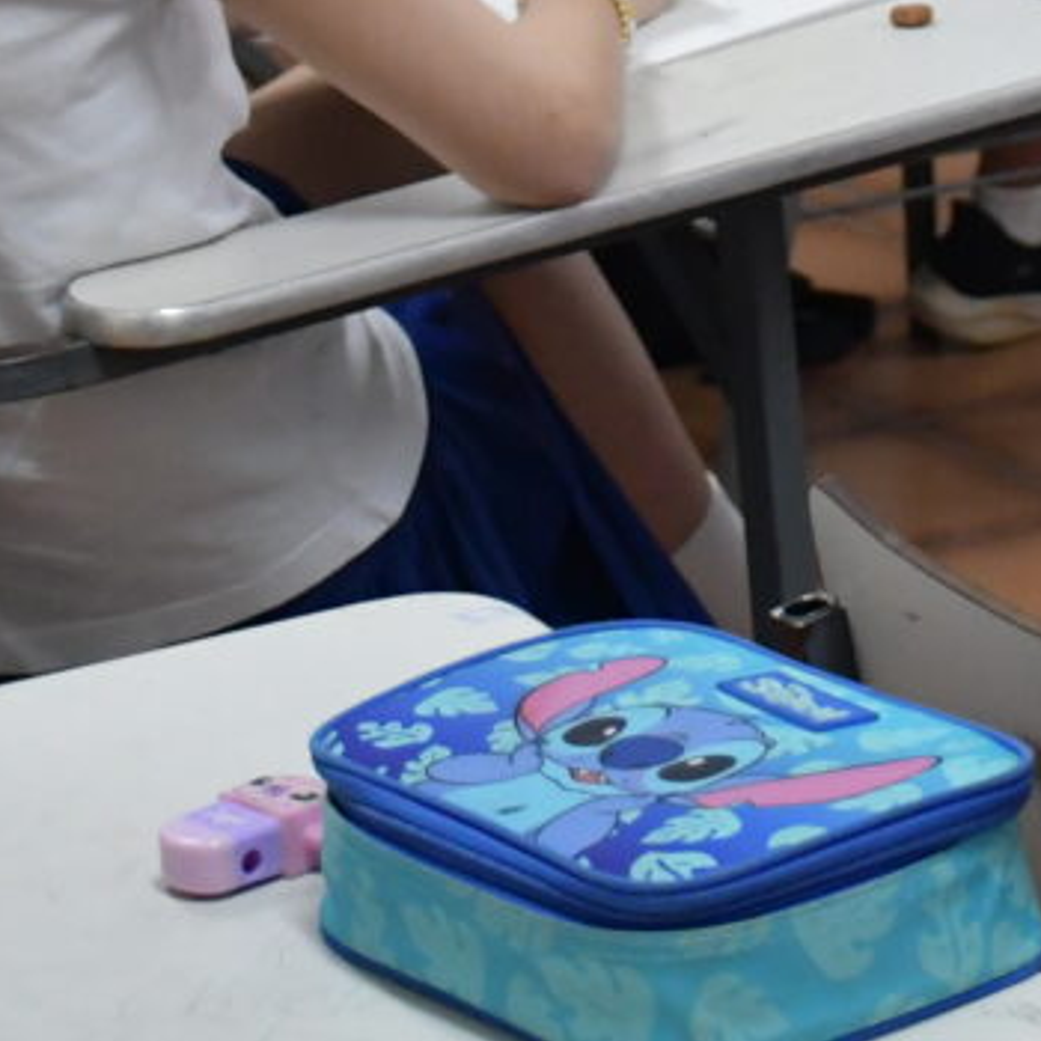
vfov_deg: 8.2
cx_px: 1112
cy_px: -553
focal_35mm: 210
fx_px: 7145
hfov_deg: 8.3
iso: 1800
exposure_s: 1/125
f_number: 4
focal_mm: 30
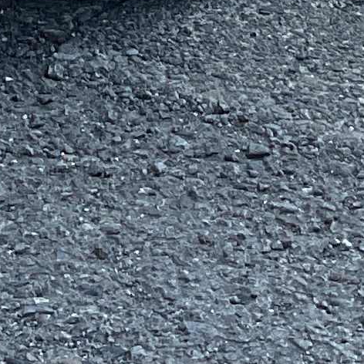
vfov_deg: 7.3
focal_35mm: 219
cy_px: -647
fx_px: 2605
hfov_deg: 7.9
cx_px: -146
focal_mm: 3
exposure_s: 1/739
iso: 16
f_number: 1.8
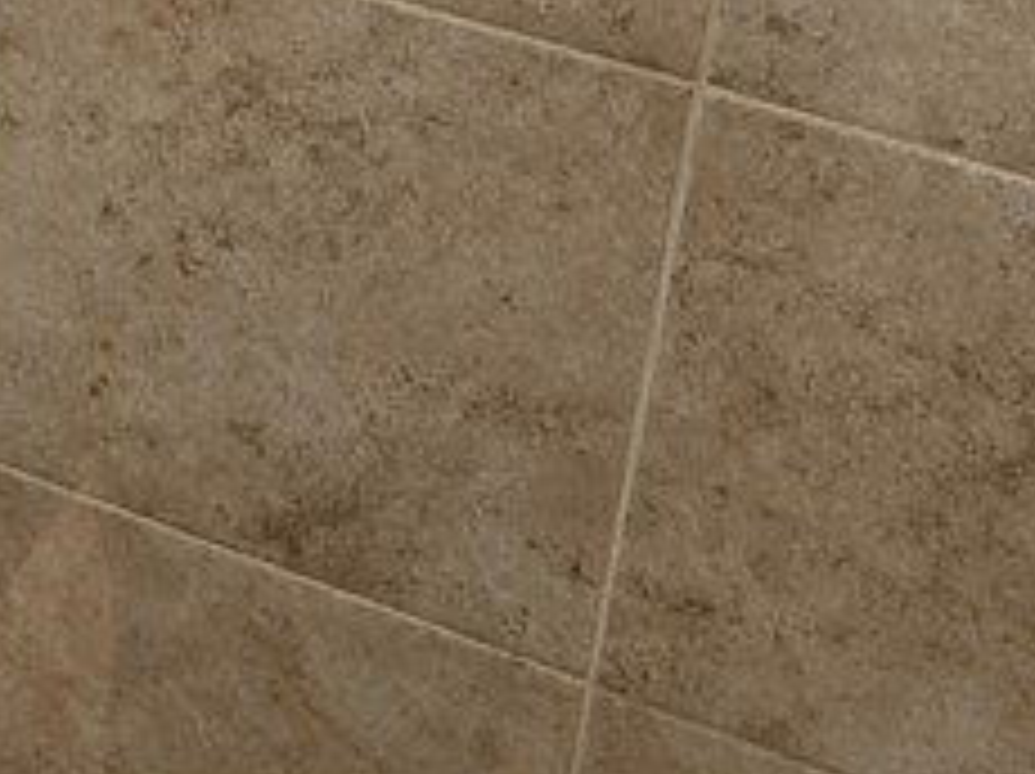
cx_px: -1053
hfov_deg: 14.9
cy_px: -909
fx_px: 3196
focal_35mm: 107
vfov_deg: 11.9
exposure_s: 1/60
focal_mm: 6.76
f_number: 1.78
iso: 125
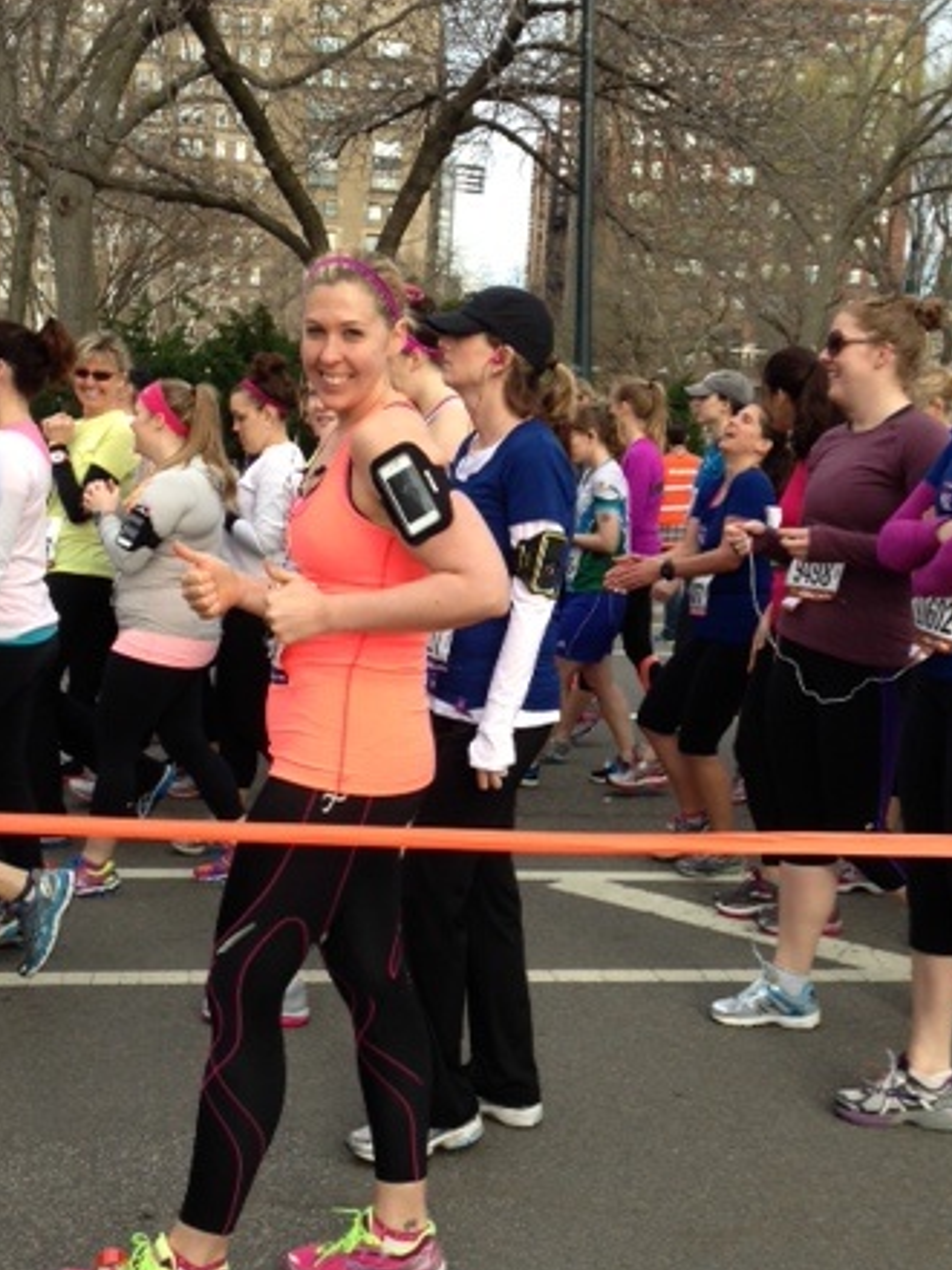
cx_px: 438
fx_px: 1760
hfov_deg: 30.3
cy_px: 623
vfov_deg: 39.7
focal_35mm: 48
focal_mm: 4.13
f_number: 2.4
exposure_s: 1/384
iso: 64
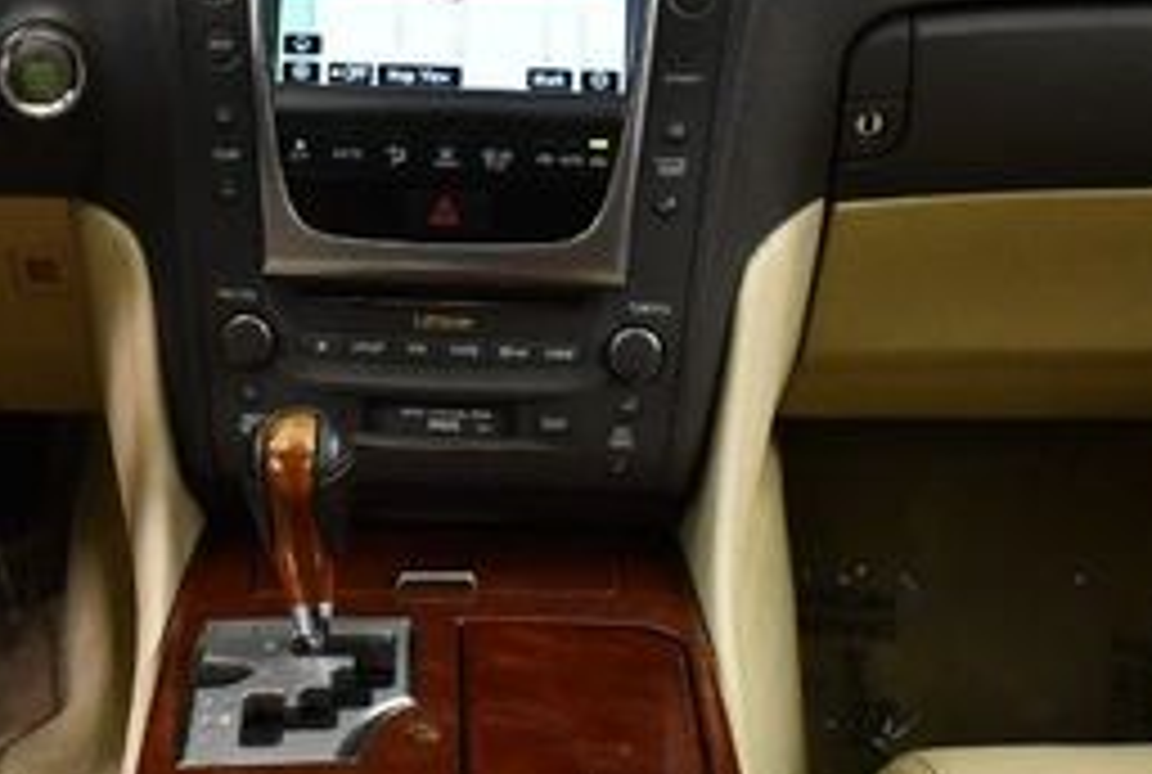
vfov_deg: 15.2
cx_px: 356
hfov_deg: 22.4
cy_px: 187
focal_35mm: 90
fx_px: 2887
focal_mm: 18
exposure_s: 1/125
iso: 1800
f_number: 3.5
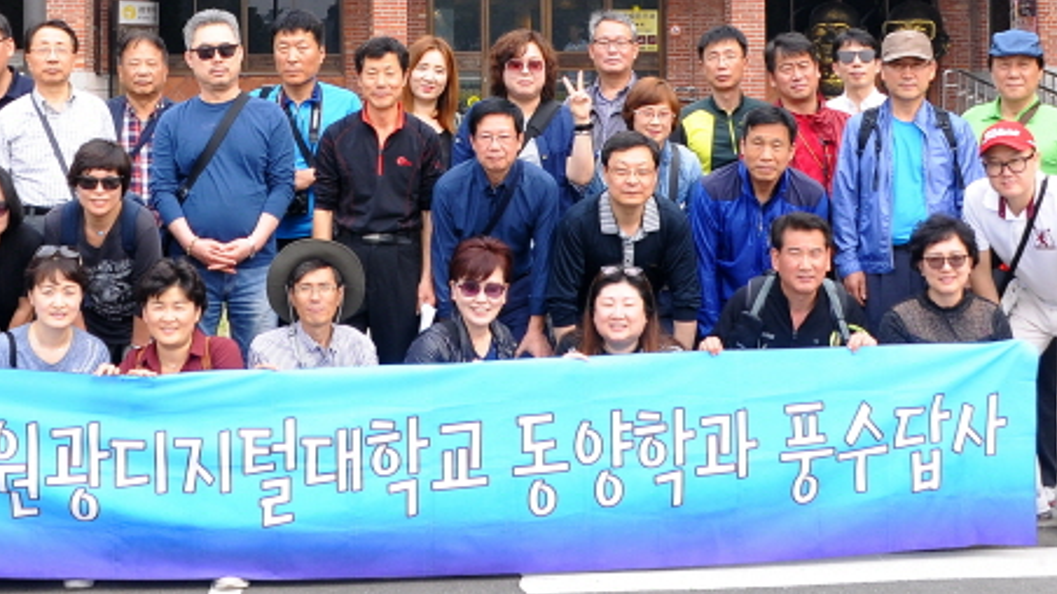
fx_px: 1401
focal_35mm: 50
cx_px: 388
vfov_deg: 23.4
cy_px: 85
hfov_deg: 41.0
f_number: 5
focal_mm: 18
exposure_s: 1/160
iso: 200
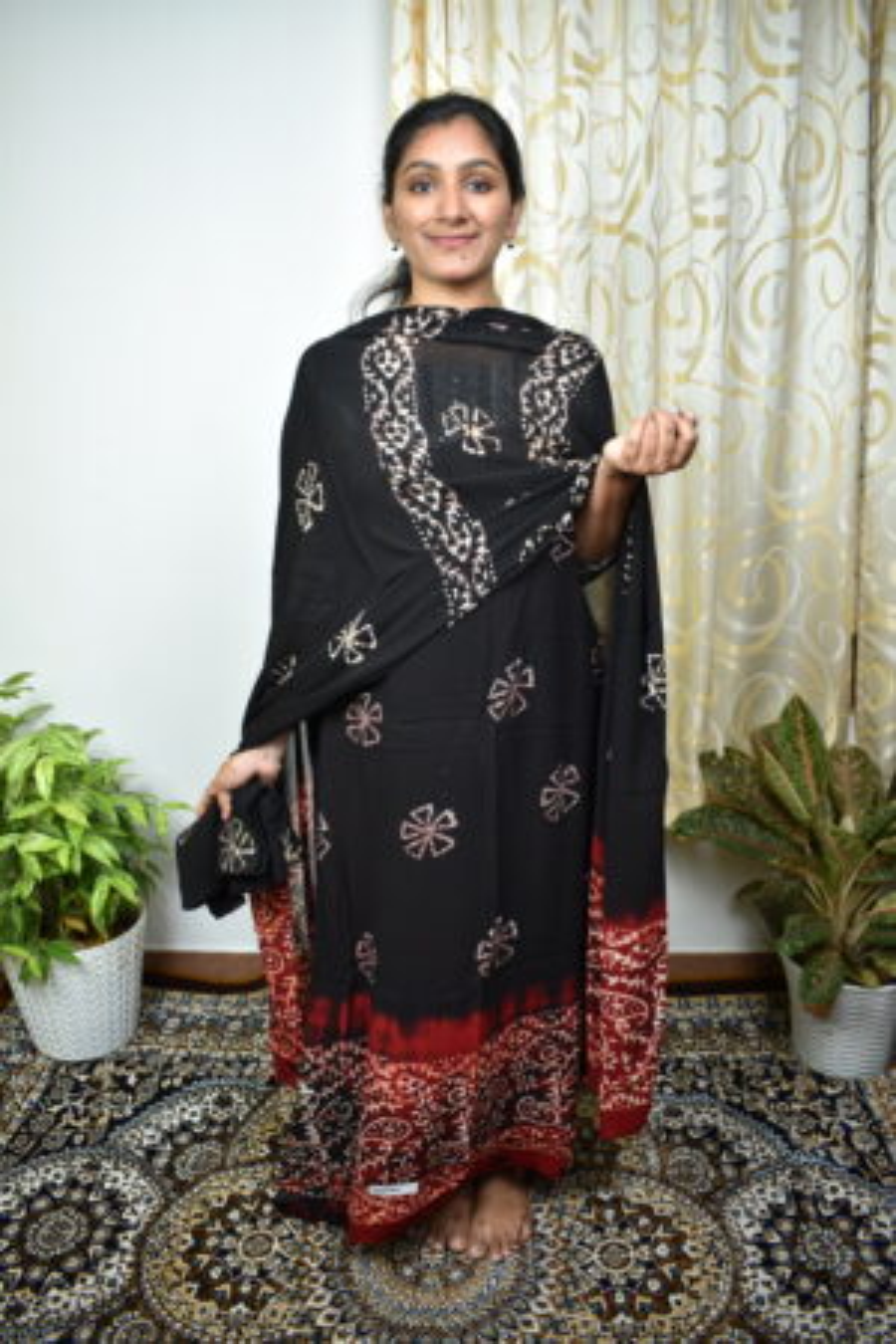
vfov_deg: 67.4
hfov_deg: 47.9
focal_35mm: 27
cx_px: 448
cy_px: 672
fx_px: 1008
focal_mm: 18
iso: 200
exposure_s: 1/40
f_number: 4
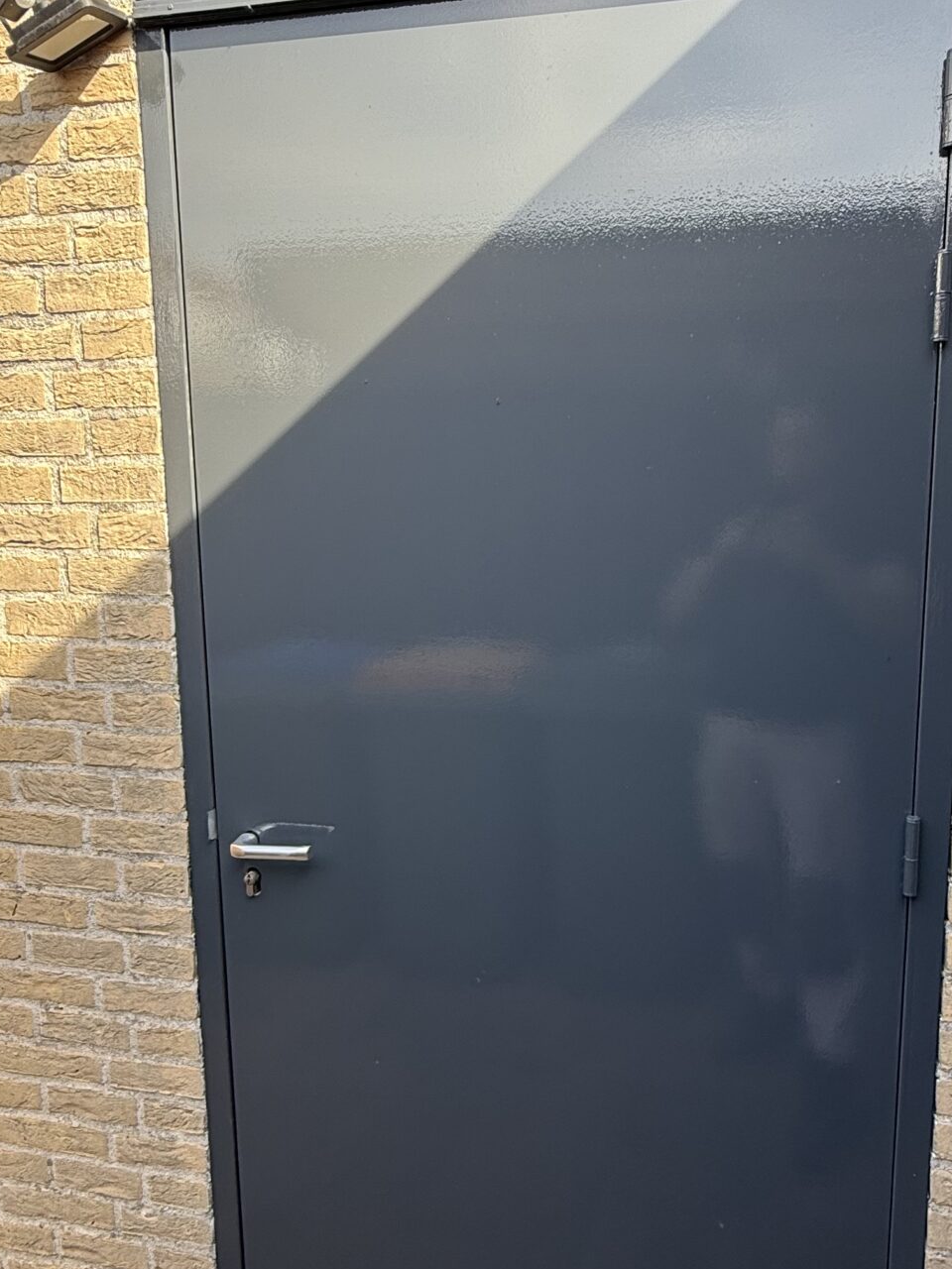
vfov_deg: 63.4
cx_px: 555
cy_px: 665
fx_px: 1027
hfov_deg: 49.5
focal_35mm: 28
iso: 64
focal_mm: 2.22
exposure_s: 1/146
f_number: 2.2
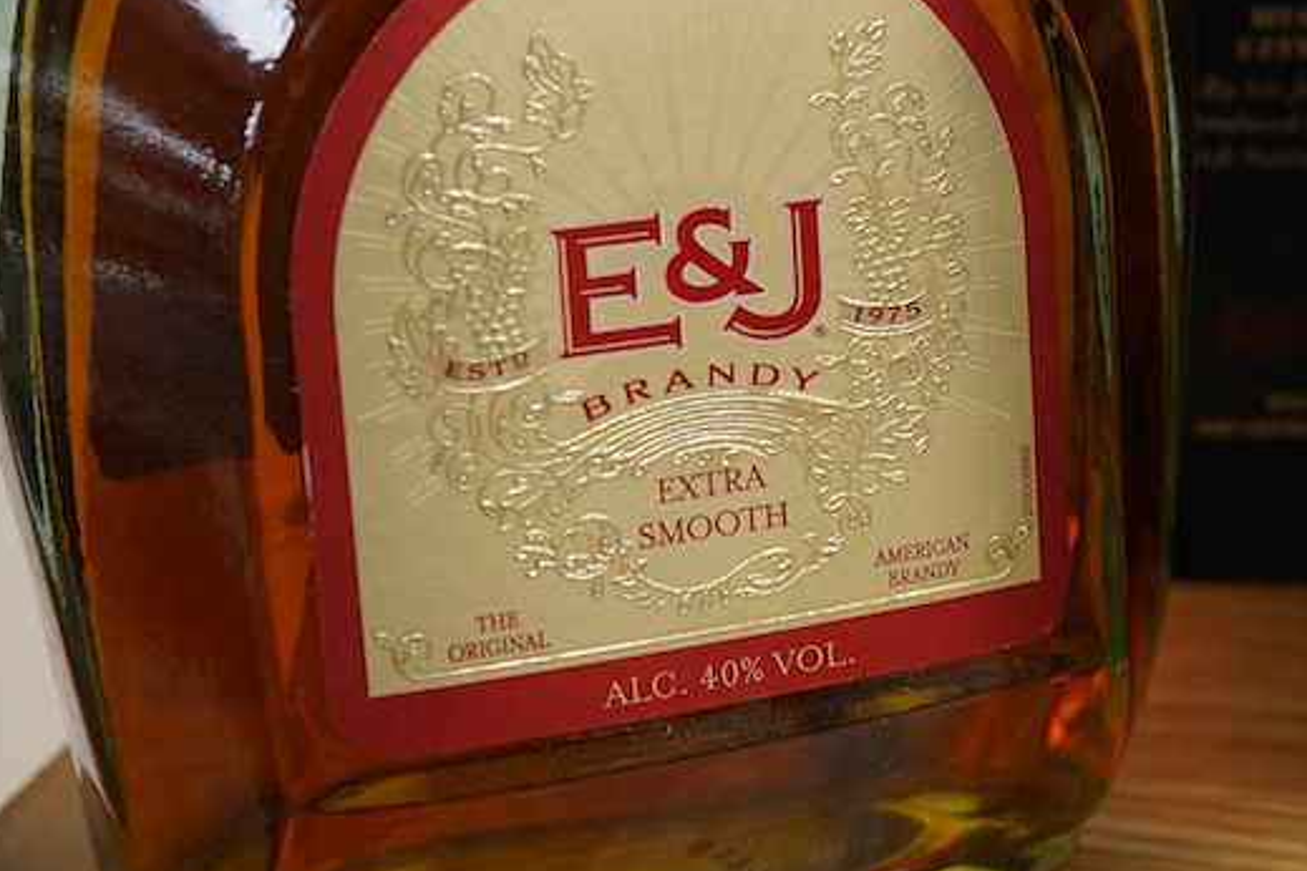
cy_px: 244
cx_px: 834
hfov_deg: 25.9
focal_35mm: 78
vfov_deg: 17.4
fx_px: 2832
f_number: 8
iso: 1250
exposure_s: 1/125
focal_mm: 30
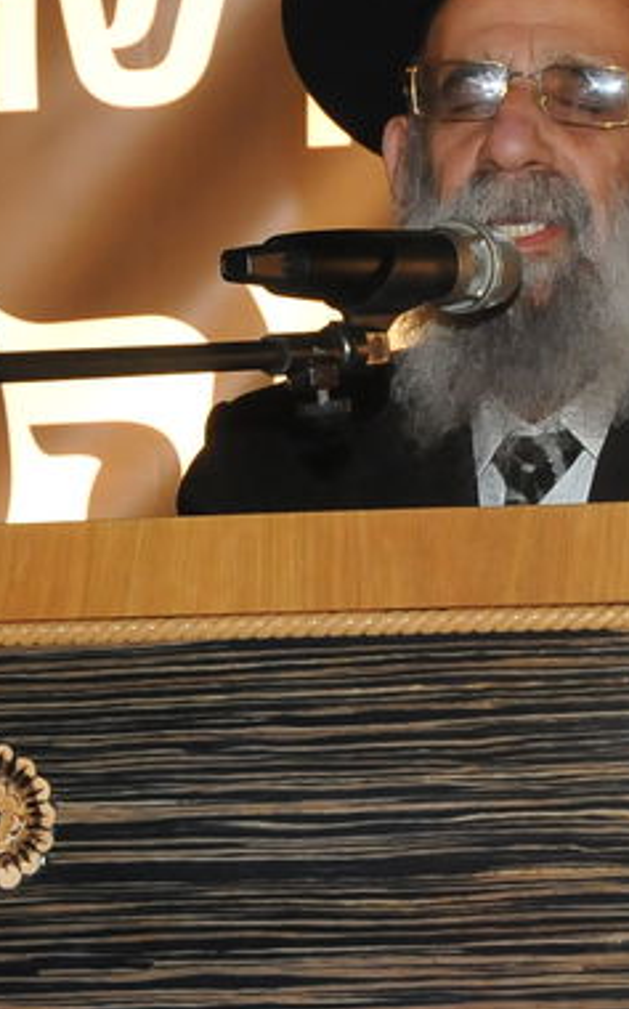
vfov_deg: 9.8
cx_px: 441
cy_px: 710
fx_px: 5878
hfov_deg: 6.1
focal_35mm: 214
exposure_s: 1/60
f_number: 7.1
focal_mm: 38
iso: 800
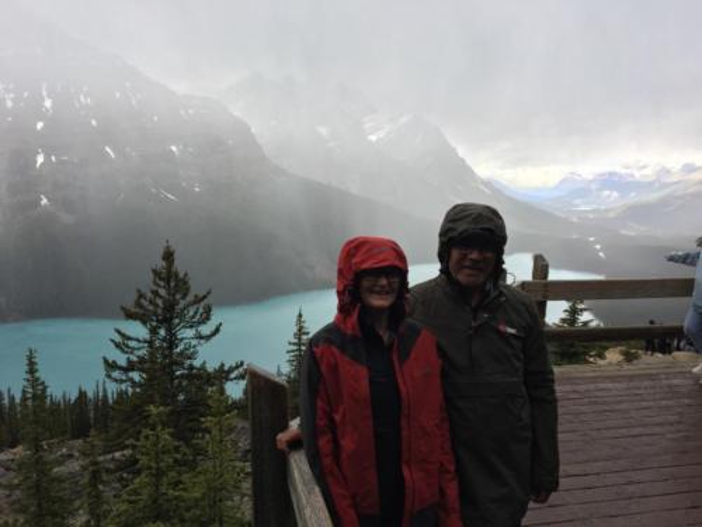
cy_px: 264
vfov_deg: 48.2
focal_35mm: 29
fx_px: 588
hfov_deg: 61.7
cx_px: 351
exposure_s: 1/305
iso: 25
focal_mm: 4.15
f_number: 2.2
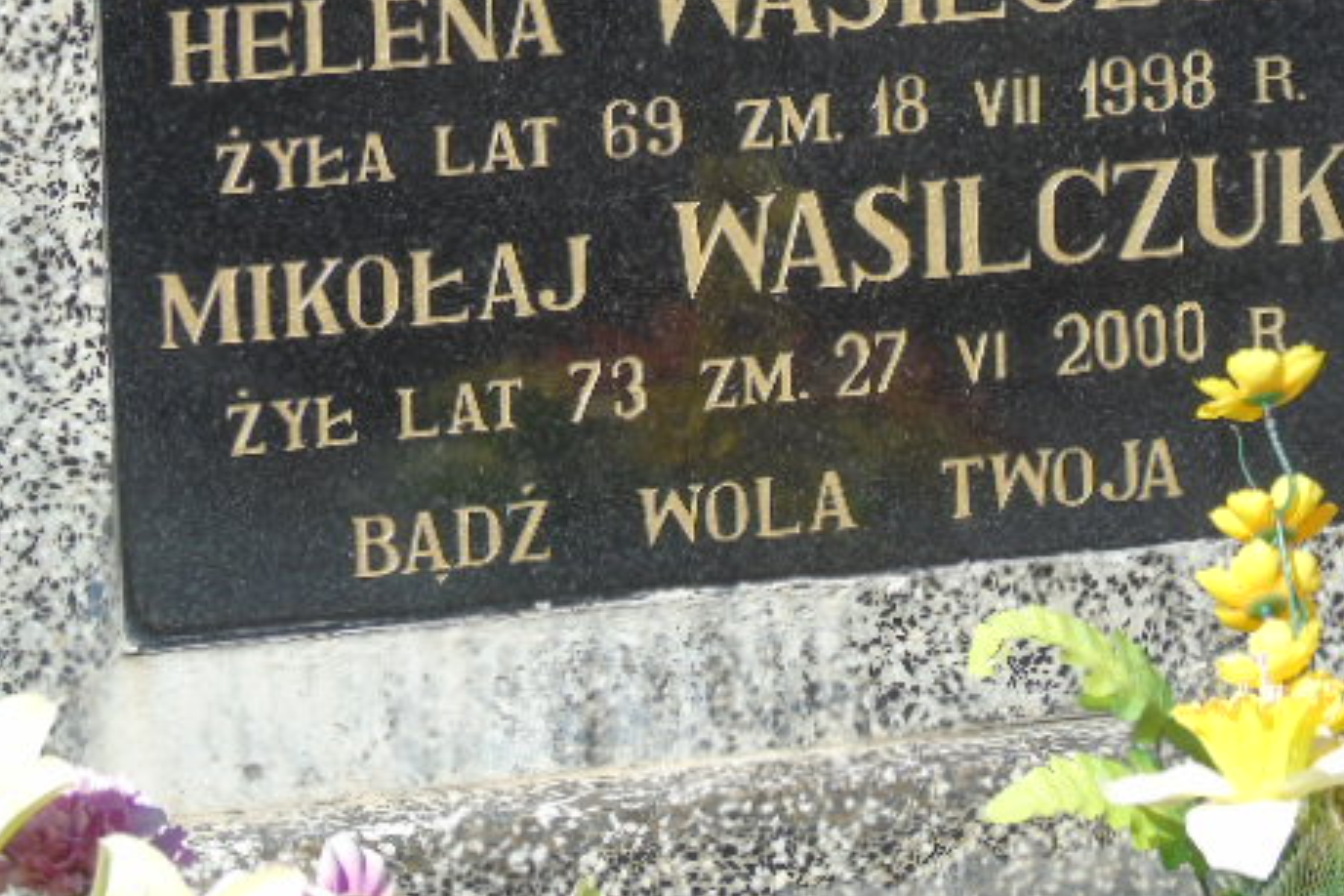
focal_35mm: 270
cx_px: 794
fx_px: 10079
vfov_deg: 5.1
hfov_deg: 7.6
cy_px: 205
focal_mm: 33
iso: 80
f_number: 5
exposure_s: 1/320
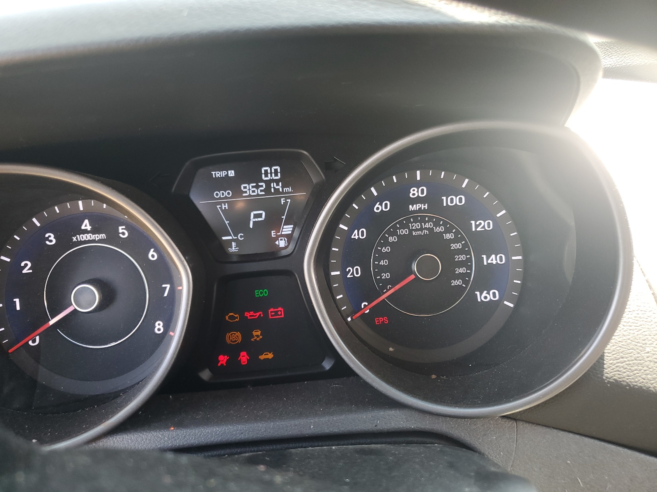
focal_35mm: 26
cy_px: 246
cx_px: 328
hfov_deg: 67.3
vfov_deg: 53.1
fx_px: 493
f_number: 1.5
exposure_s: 1/120
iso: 63
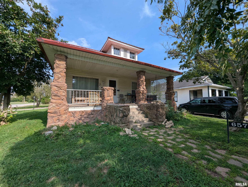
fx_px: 93
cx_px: 124
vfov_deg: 90.1
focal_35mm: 13
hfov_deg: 106.1
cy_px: 94
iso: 42
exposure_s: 1/998
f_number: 2.2
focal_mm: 1.95
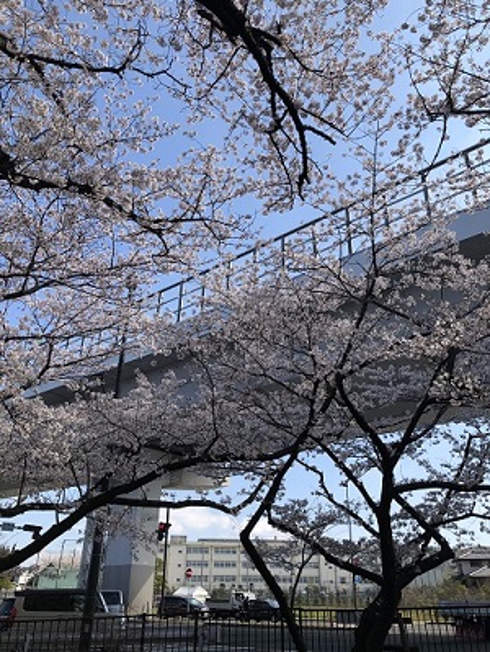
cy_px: 326
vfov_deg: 63.4
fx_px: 528
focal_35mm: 28
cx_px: 245
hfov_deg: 49.8
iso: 20
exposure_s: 1/1350
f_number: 1.8
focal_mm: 3.99
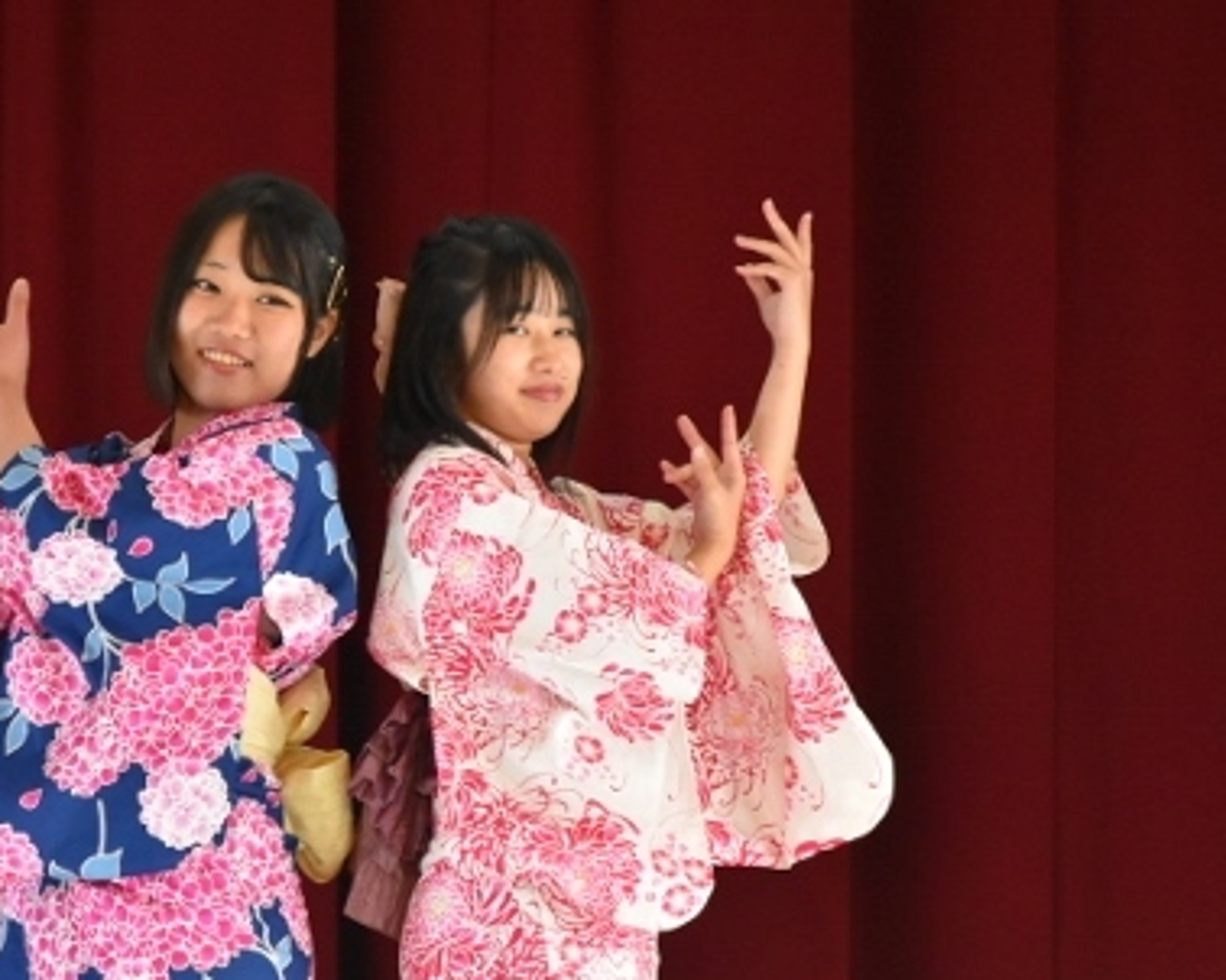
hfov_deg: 3.4
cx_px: 246
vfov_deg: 2.7
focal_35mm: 573
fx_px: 20780
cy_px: 516
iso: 3200
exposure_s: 1/200
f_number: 5.3
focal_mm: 240
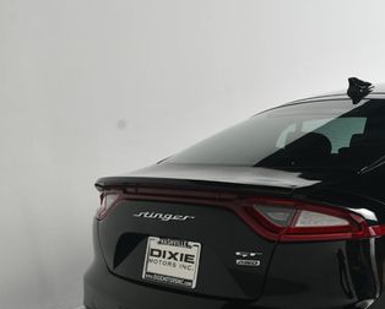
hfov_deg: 28.1
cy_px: 242
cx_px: 391
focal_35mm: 63
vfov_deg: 23.9
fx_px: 719
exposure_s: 1/160
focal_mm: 22
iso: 100
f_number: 9
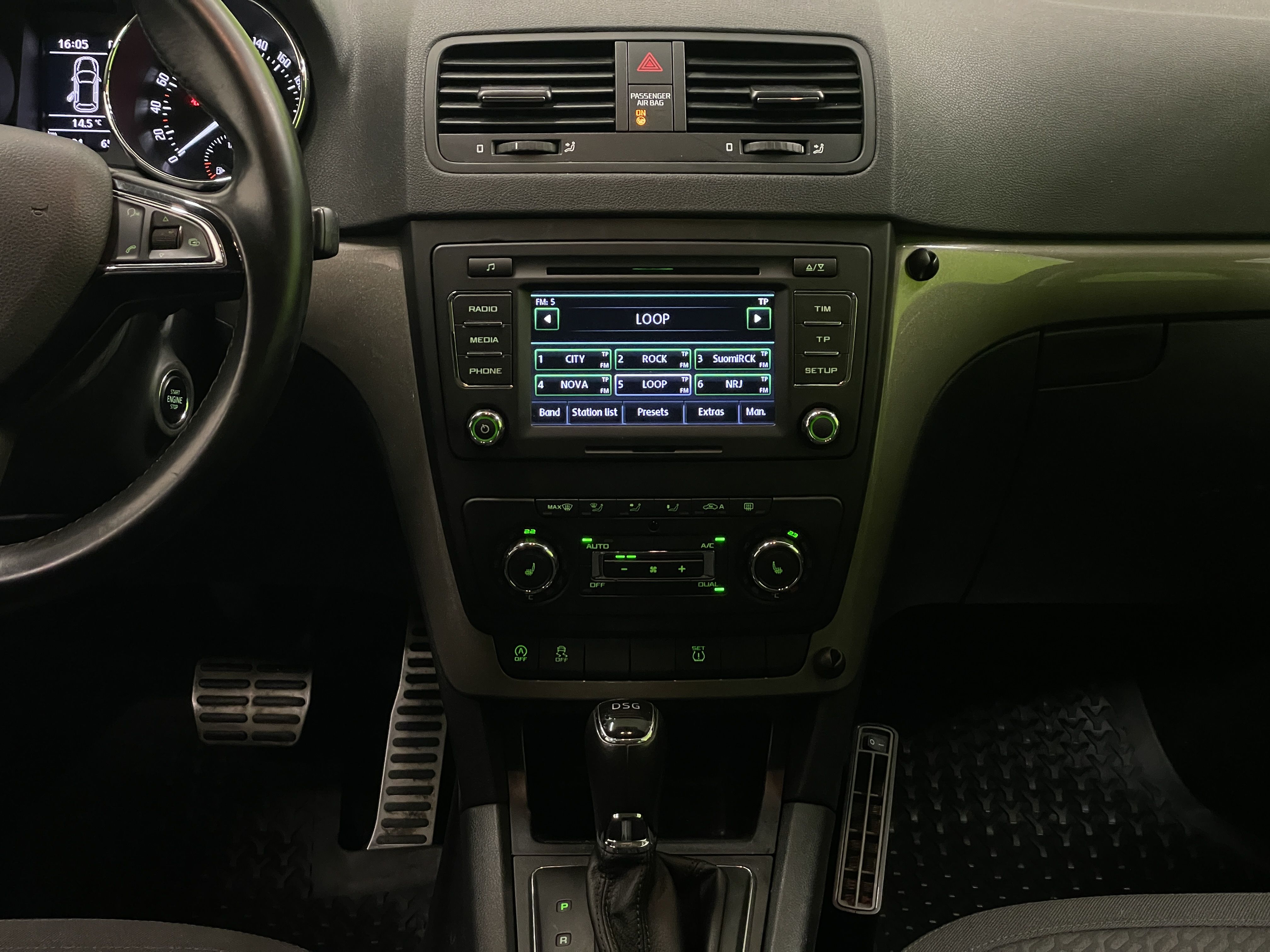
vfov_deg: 28.0
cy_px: 476
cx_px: 635
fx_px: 1908
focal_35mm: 52
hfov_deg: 36.8
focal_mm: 6
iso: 500
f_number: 2
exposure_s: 1/50
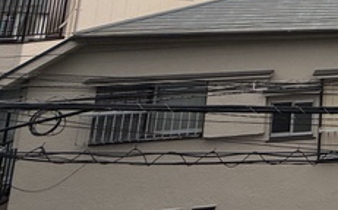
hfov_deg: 31.5
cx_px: 461
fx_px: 414
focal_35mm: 45
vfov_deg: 24.3
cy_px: -75
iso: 50
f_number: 2.2
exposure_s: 1/4149
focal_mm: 2.22
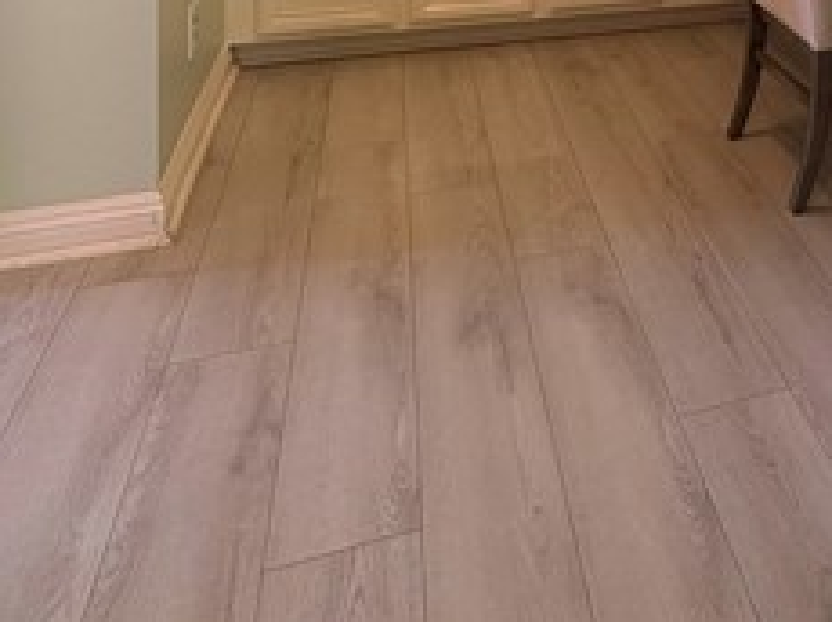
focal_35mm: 39
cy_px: -235
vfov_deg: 28.4
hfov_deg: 43.7
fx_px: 936
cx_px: 749
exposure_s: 1/60
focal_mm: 2.22
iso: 160
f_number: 2.2
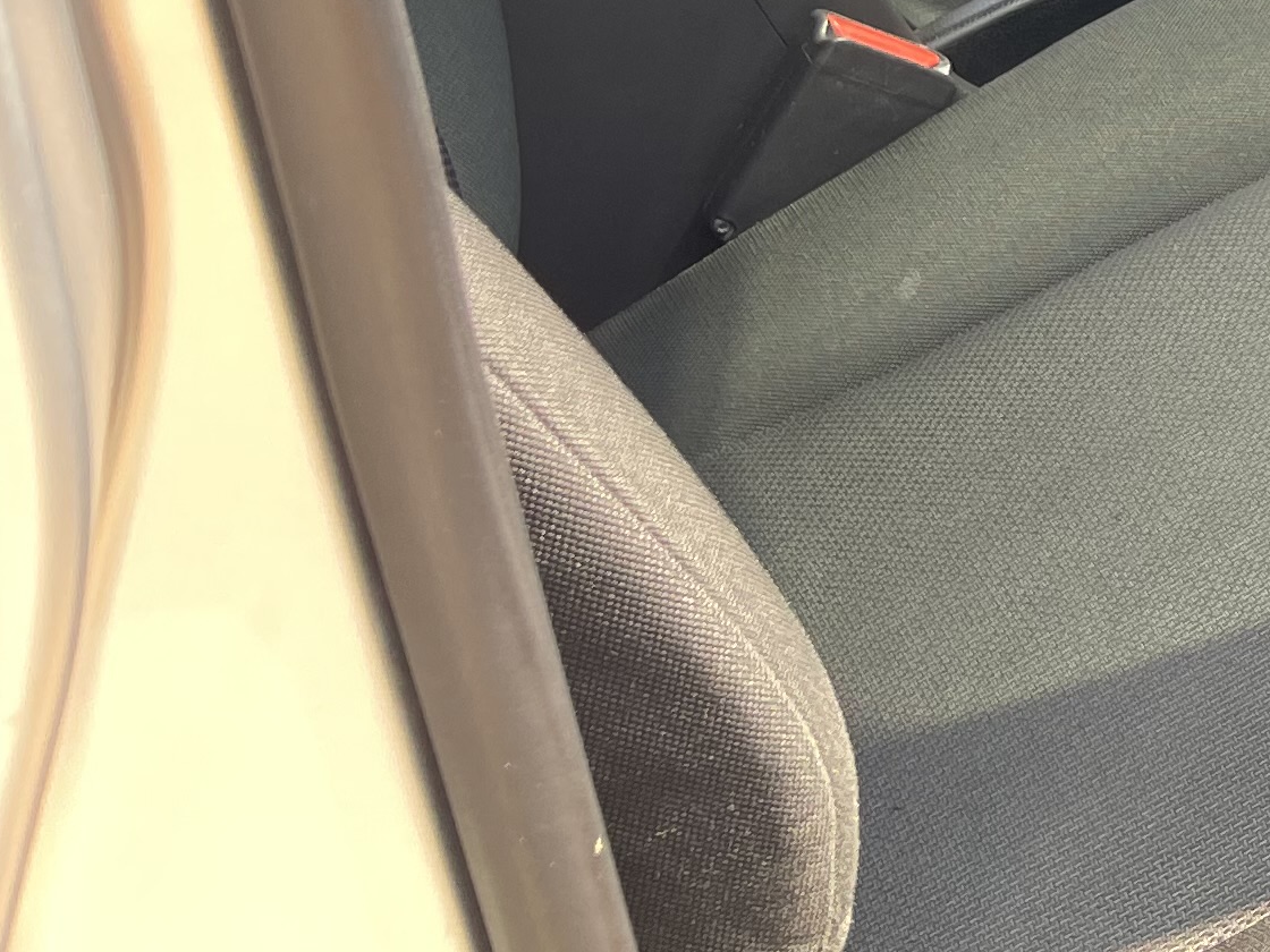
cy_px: -490
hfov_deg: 17.6
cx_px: 2277
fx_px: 3302
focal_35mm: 90
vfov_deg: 15.2
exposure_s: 1/129
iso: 32
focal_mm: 5.1
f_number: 1.6
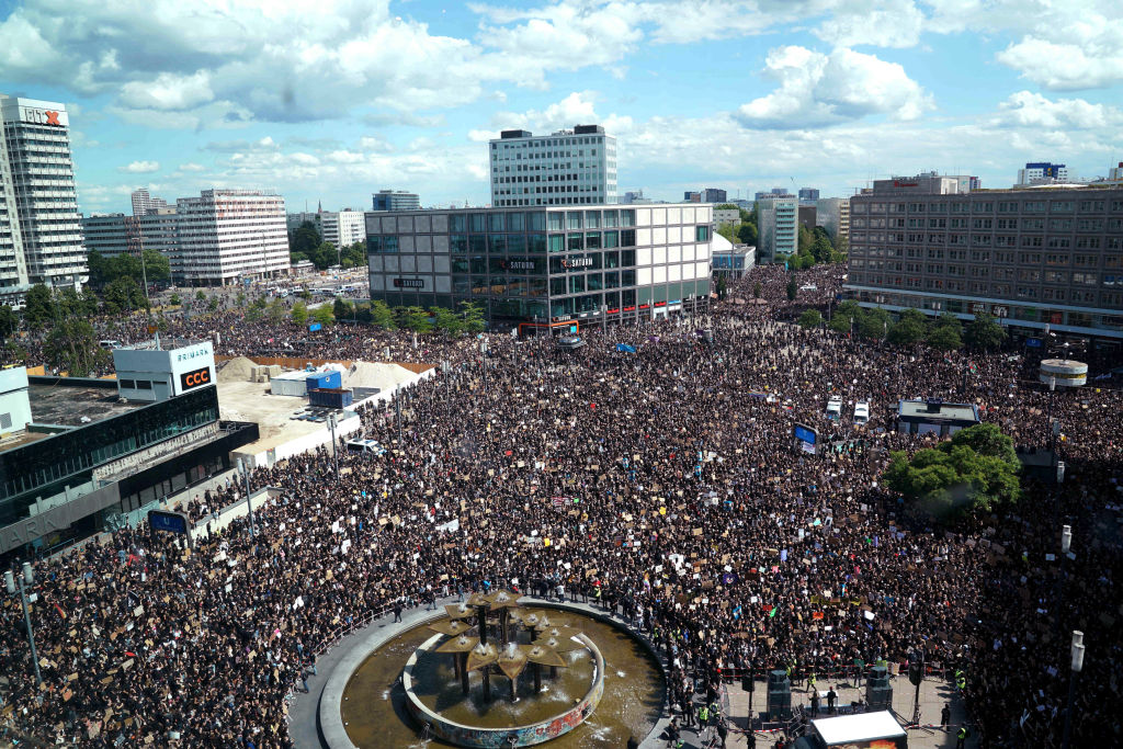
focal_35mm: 24
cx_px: 562
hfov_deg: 73.7
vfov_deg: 53.1
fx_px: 749
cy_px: 374
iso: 100
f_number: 6.3
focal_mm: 24
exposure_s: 1/200
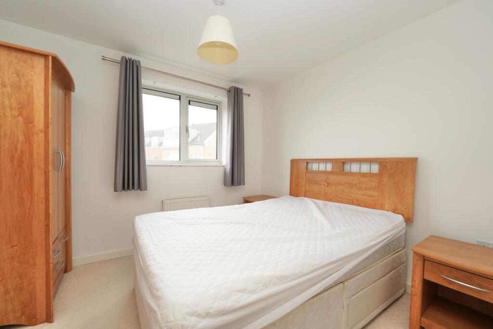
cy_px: 164
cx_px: 246
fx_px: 192
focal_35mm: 14
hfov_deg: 104.2
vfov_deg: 81.2
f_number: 4
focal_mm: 14
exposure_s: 1/160
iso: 400
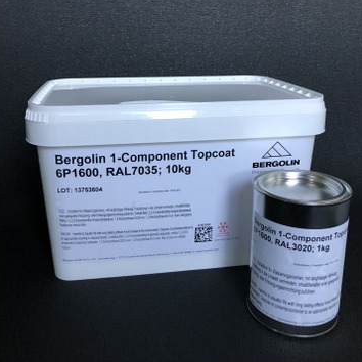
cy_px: 136
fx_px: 414
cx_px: 182
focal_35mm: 35
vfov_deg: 46.8
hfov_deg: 47.2
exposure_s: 1/15
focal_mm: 4
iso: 50
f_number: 1.8
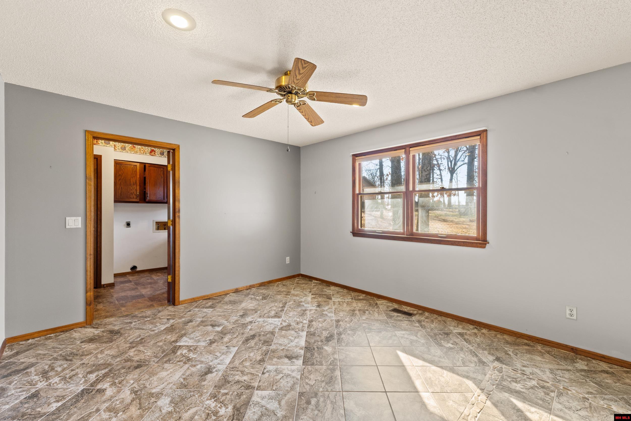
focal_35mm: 15
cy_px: 210
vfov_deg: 77.3
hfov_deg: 100.4
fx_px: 263
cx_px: 316
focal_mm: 10
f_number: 8
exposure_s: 1/2.5
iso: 320
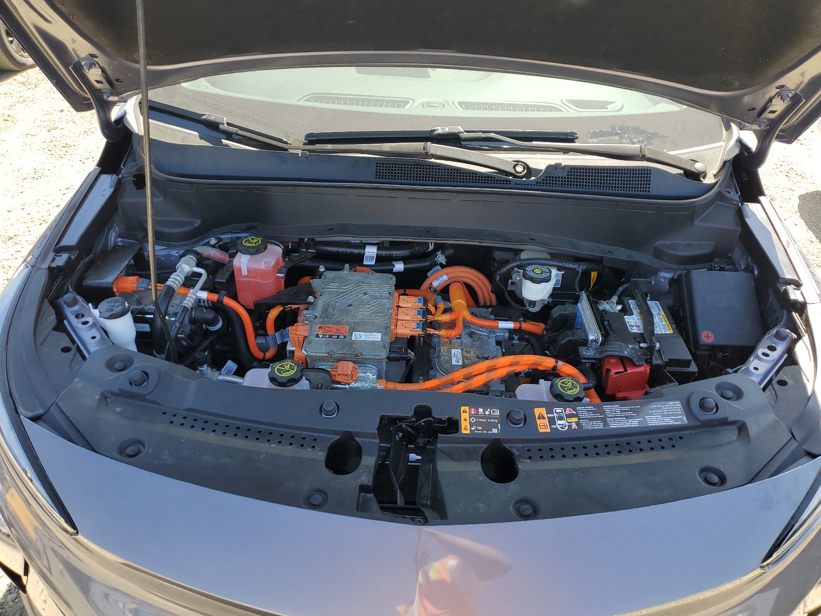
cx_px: 410
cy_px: 308
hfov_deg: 67.3
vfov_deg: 53.1
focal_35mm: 26
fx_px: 617
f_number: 1.5
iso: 50
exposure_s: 1/556
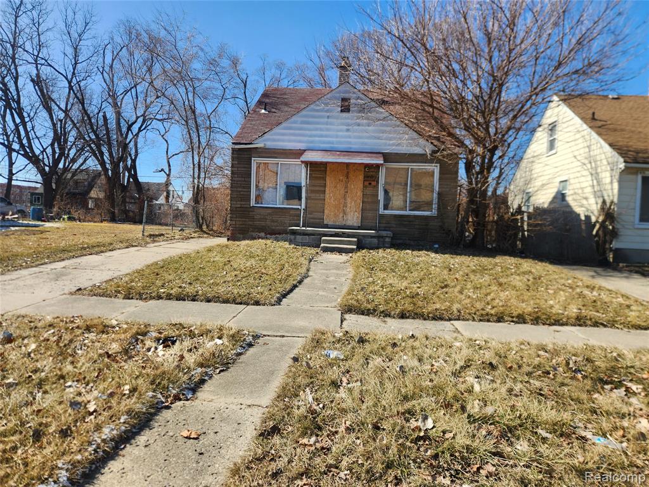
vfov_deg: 58.9
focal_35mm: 23
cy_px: 244
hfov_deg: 73.9
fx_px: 431
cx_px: 324
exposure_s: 1/1117
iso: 20
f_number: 1.8
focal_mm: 5.4
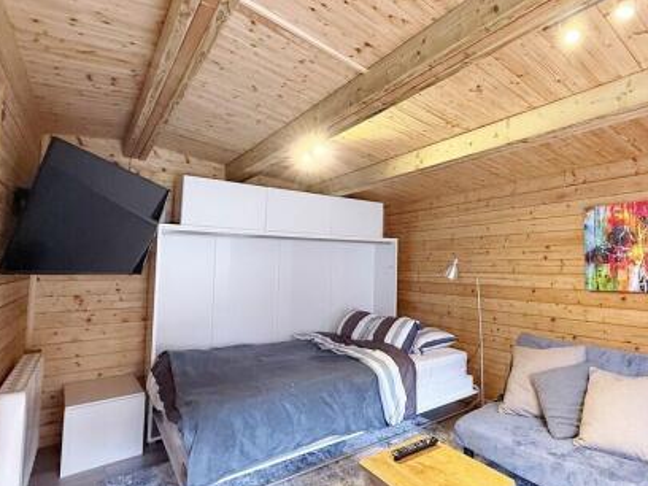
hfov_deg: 78.0
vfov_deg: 66.0
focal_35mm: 20
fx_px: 374
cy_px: 244
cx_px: 452
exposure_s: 1/50
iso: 500
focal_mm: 2.22
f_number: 2.2
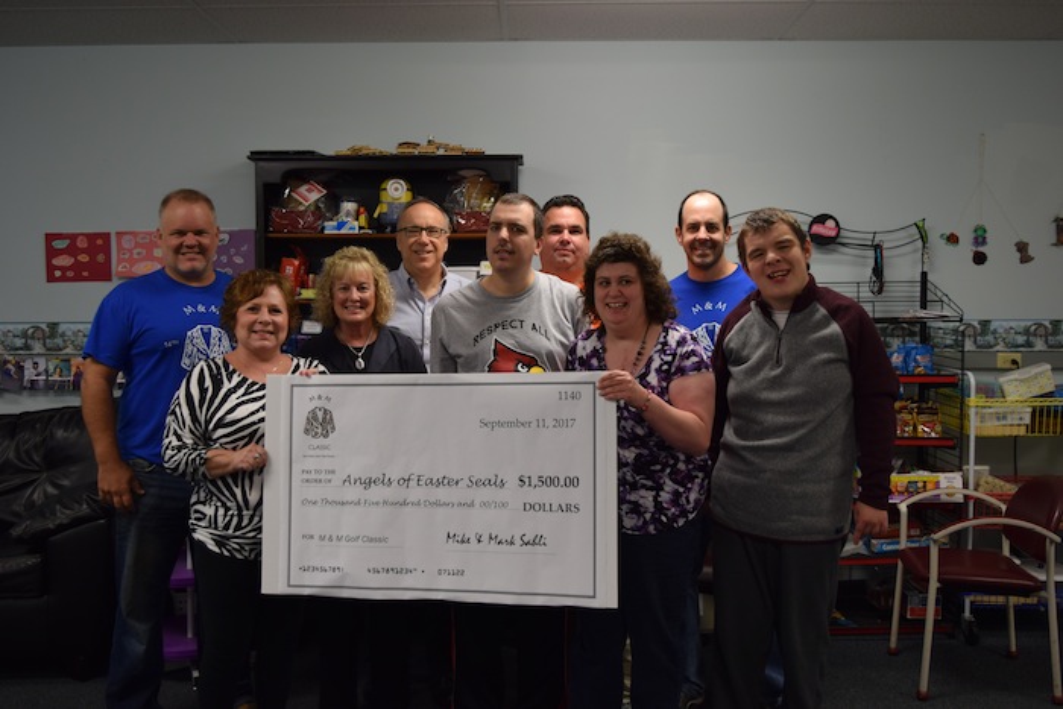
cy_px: 354
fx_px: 1063
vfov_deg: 36.9
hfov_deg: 53.1
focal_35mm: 36
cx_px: 532
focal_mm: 24
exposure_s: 1/60
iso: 400
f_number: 4
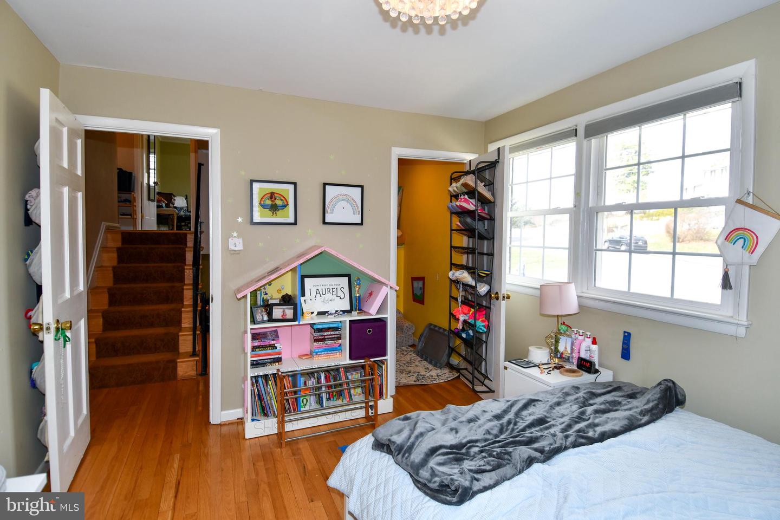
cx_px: 390
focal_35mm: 18
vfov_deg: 67.4
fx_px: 390
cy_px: 260
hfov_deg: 90.0
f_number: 5
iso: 200
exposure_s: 1/100
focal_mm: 12
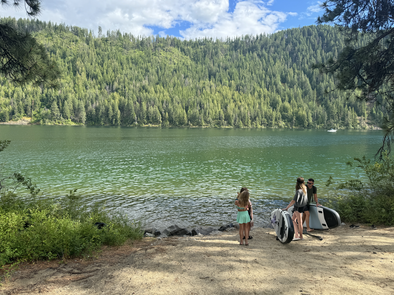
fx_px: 273
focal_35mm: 24
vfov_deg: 56.8
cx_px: 197
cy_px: 148
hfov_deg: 71.6
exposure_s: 1/1456
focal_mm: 6.76
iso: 80
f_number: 1.78
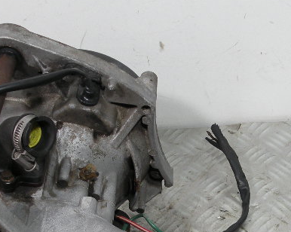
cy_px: 218
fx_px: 602
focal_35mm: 70
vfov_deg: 21.3
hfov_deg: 27.0
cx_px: 195
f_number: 3.2
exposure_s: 1/66.4
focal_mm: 4.7
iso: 64
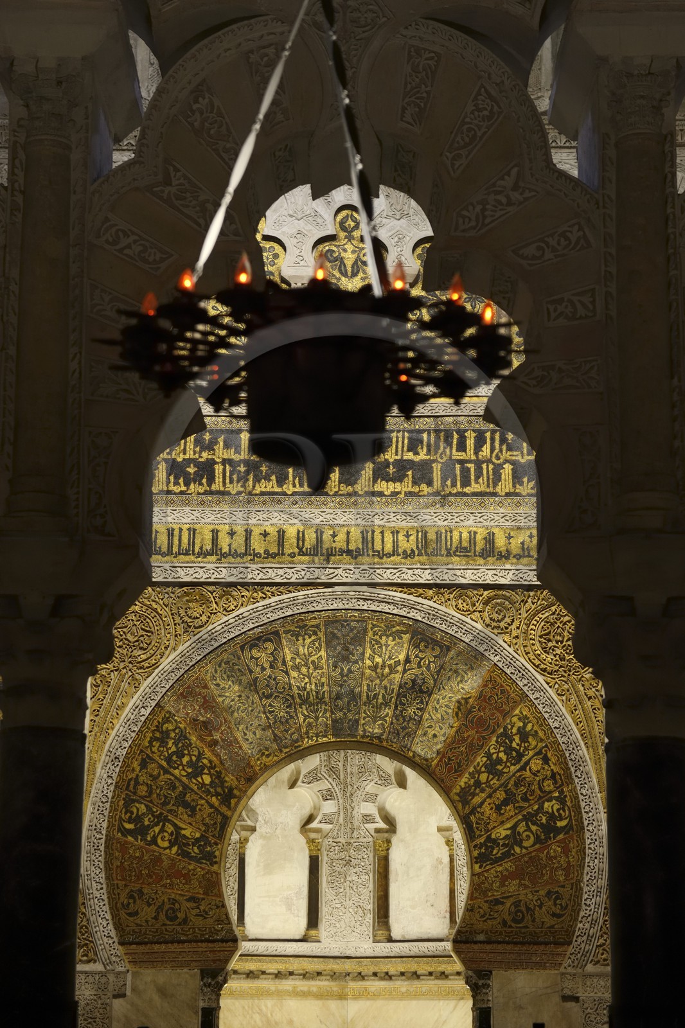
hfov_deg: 19.4
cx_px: 342
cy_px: 514
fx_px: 1999
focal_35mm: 70
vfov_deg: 28.8
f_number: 3.5
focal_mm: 70
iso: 800
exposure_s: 1/20
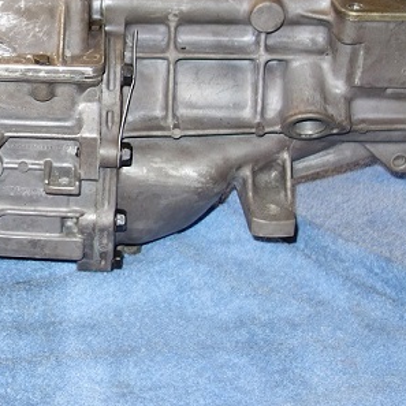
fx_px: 955
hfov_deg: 22.9
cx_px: -11
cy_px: 118
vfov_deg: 23.8
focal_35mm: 72
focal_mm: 10.4
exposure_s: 1/30
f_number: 1.8
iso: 125
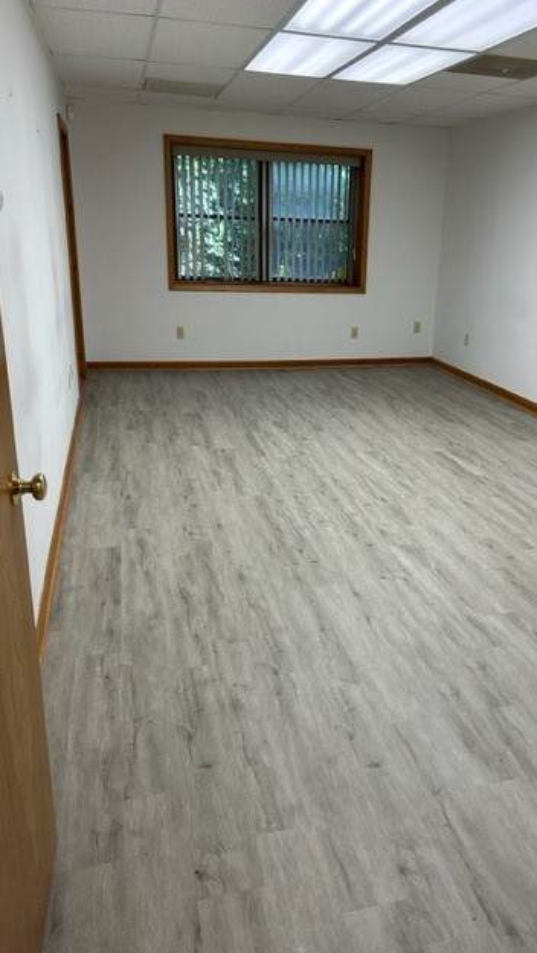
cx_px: 342
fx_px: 733
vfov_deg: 66.0
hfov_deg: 39.9
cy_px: 471
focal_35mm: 29
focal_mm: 5.7
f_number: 1.5
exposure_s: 1/194
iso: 50
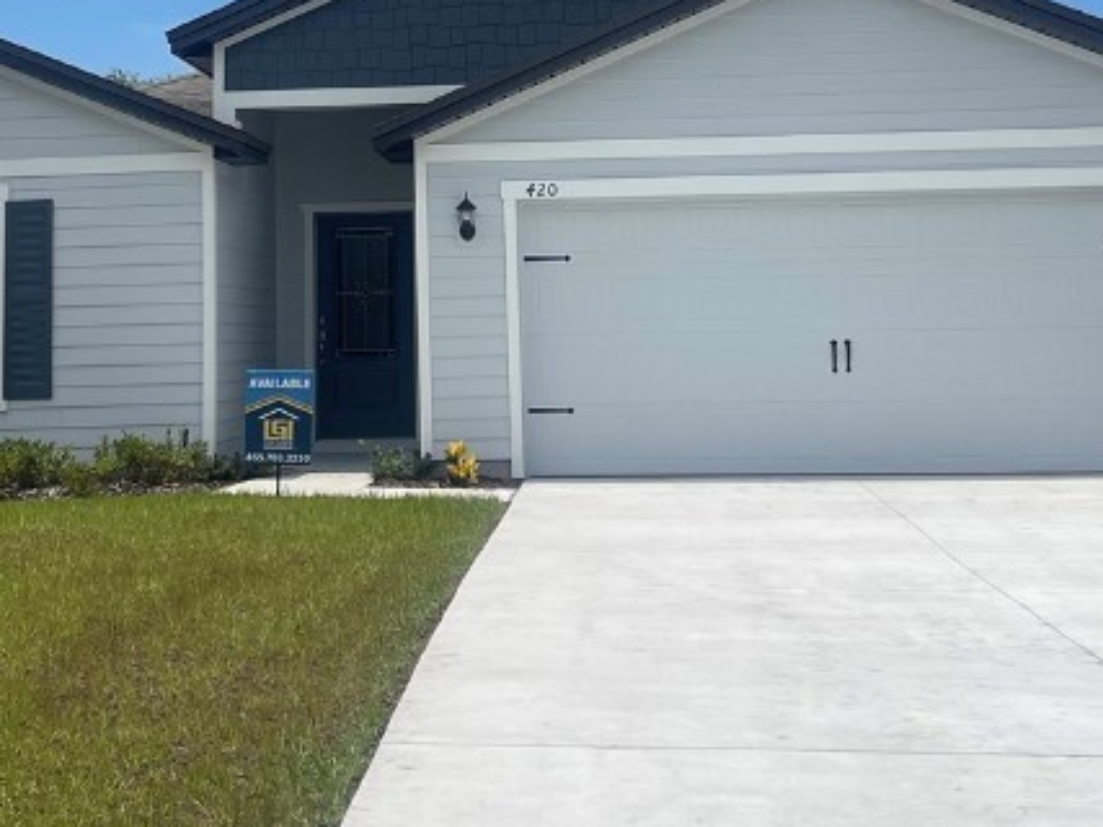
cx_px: 473
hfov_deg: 32.1
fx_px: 1911
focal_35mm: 60
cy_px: 67
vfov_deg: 23.7
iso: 32
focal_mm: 5.1
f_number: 1.6
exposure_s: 1/7937
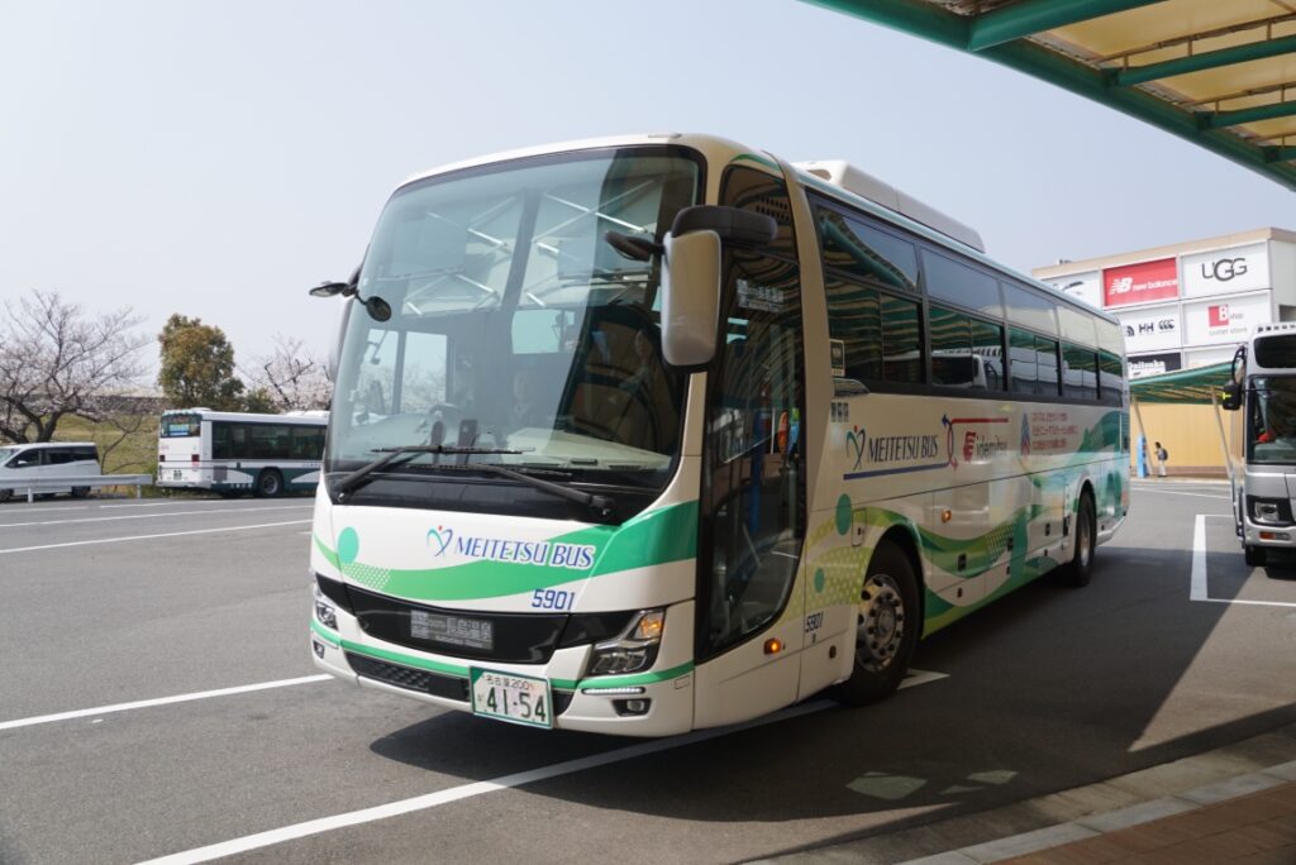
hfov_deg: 61.9
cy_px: 432
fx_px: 1081
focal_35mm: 30
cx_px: 648
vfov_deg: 43.7
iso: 100
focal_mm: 20
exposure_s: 1/250
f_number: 8
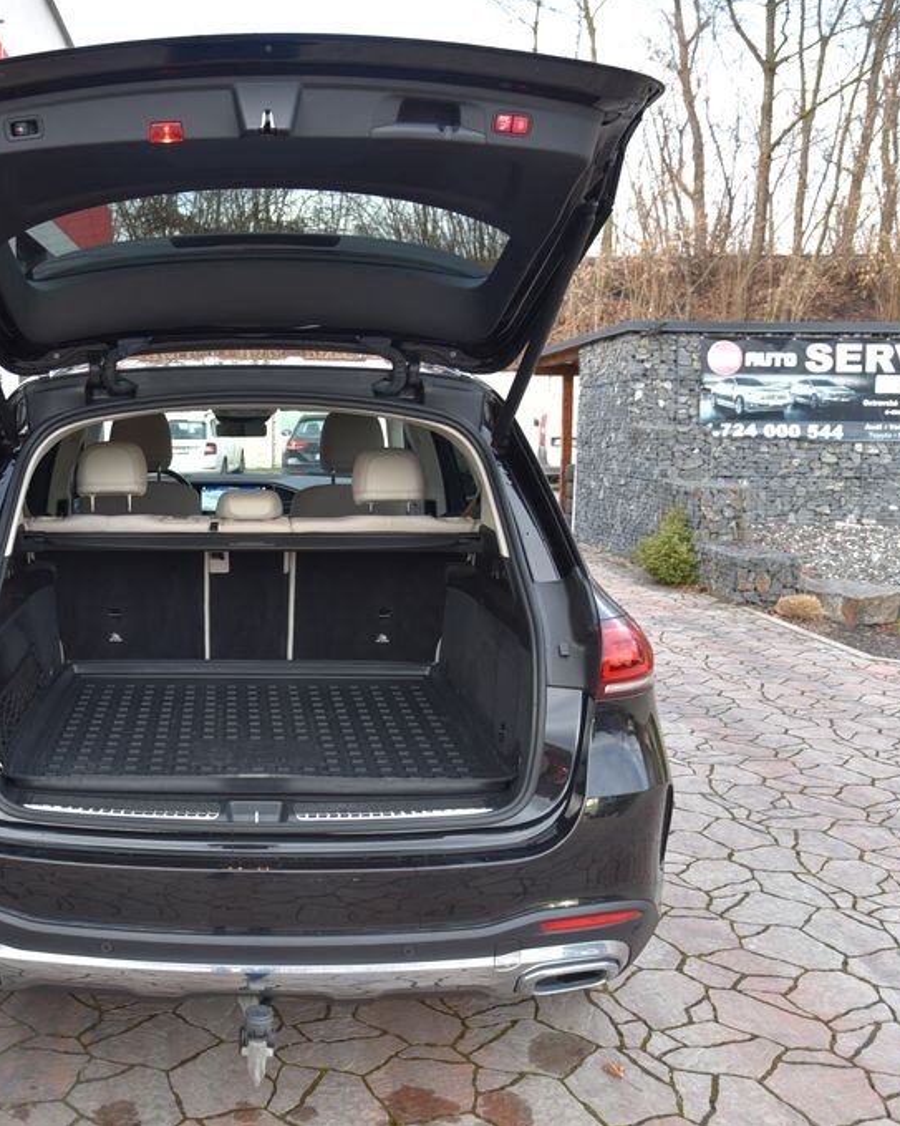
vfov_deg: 52.9
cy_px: 562
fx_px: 1132
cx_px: 181
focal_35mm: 34
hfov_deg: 41.5
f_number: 5
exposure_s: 1/100
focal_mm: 24
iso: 500
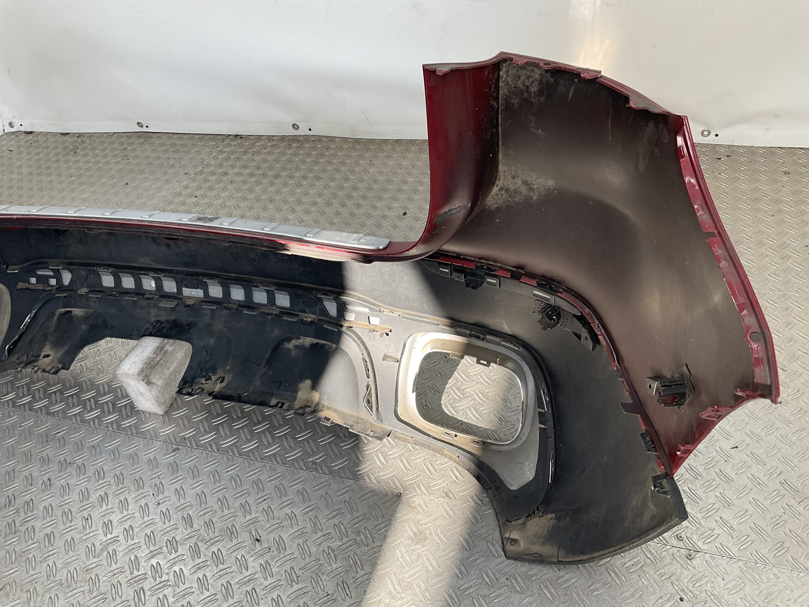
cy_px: 304
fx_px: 678
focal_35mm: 29
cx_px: 404
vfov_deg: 48.2
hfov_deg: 61.7
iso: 16
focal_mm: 3
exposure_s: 1/157
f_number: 1.8
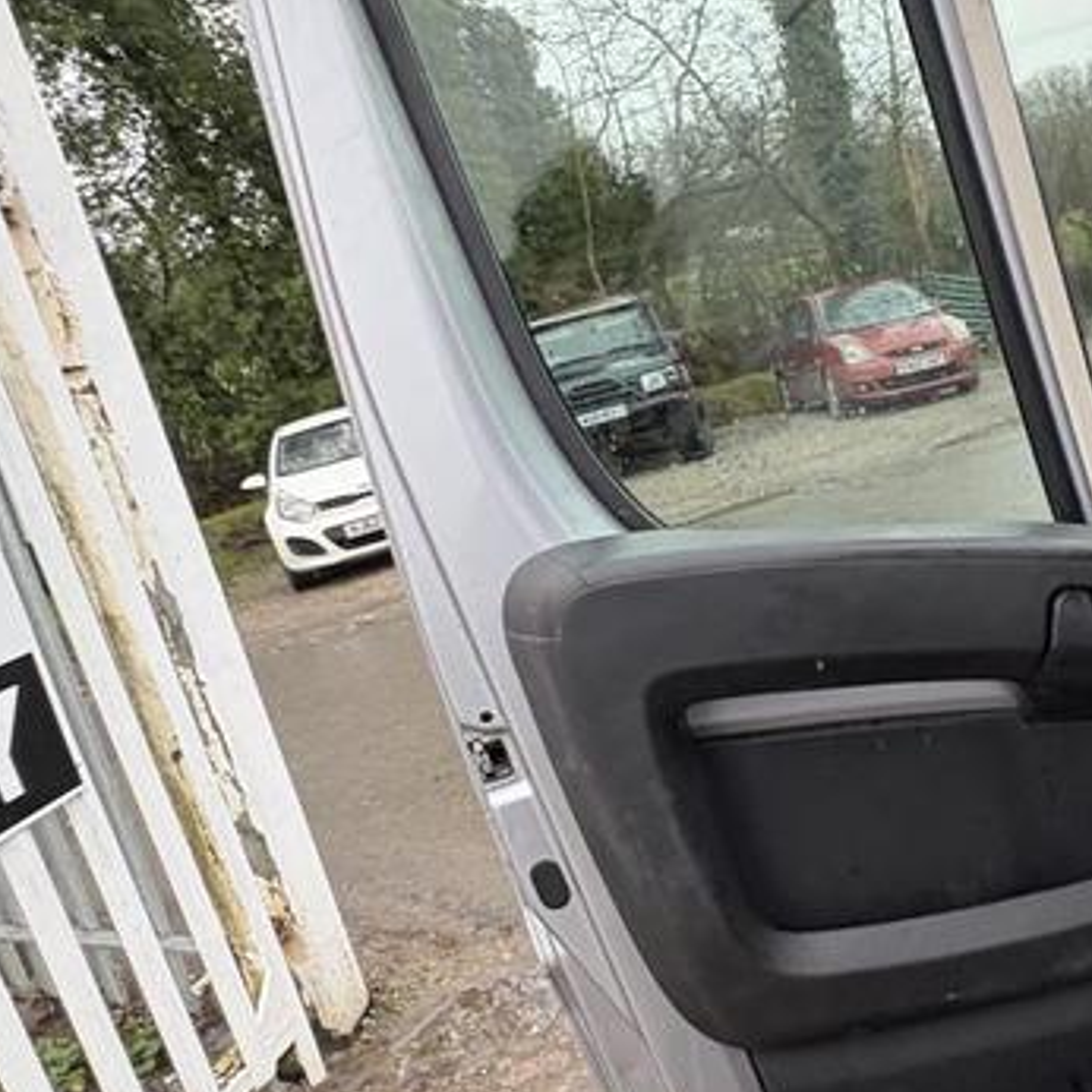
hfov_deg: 48.8
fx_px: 1142
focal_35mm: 32
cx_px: 840
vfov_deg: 51.1
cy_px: 552
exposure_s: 1/99
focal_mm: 2.22
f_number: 2.2
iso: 160
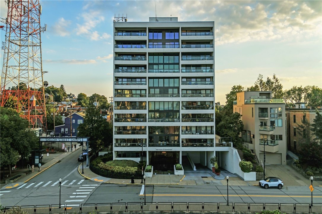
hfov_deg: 73.8
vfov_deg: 53.1
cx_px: 161
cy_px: 107
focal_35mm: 24
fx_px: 215
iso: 100
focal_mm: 16
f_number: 5.6
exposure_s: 1/60
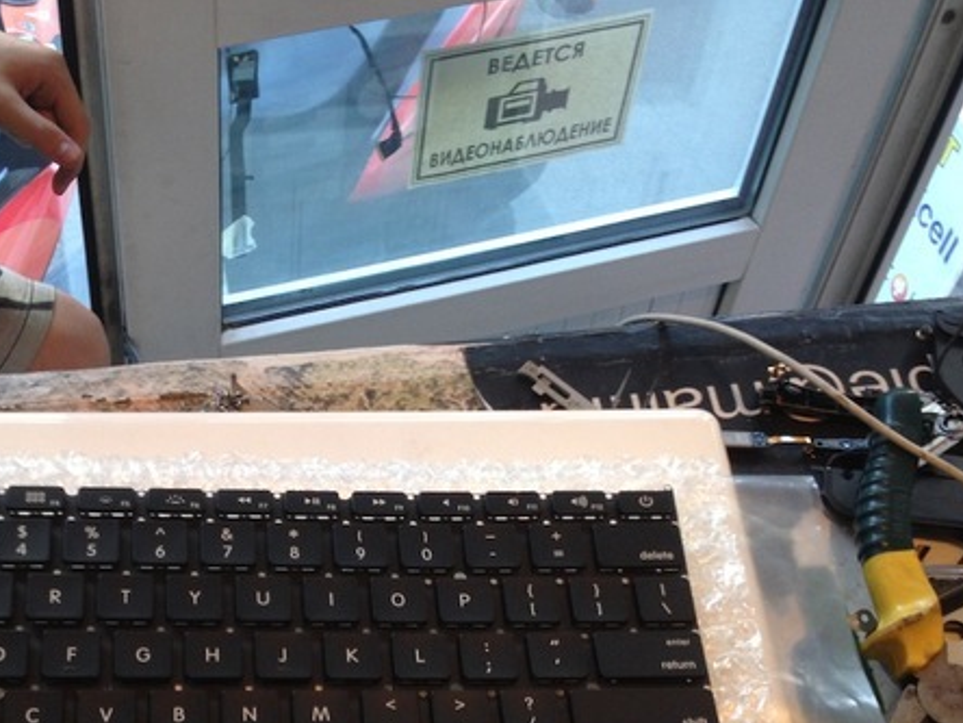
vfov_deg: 22.7
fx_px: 1753
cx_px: 312
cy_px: 647
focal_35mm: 63
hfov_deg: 30.5
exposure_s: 1/20
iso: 64
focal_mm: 4.28
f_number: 2.4
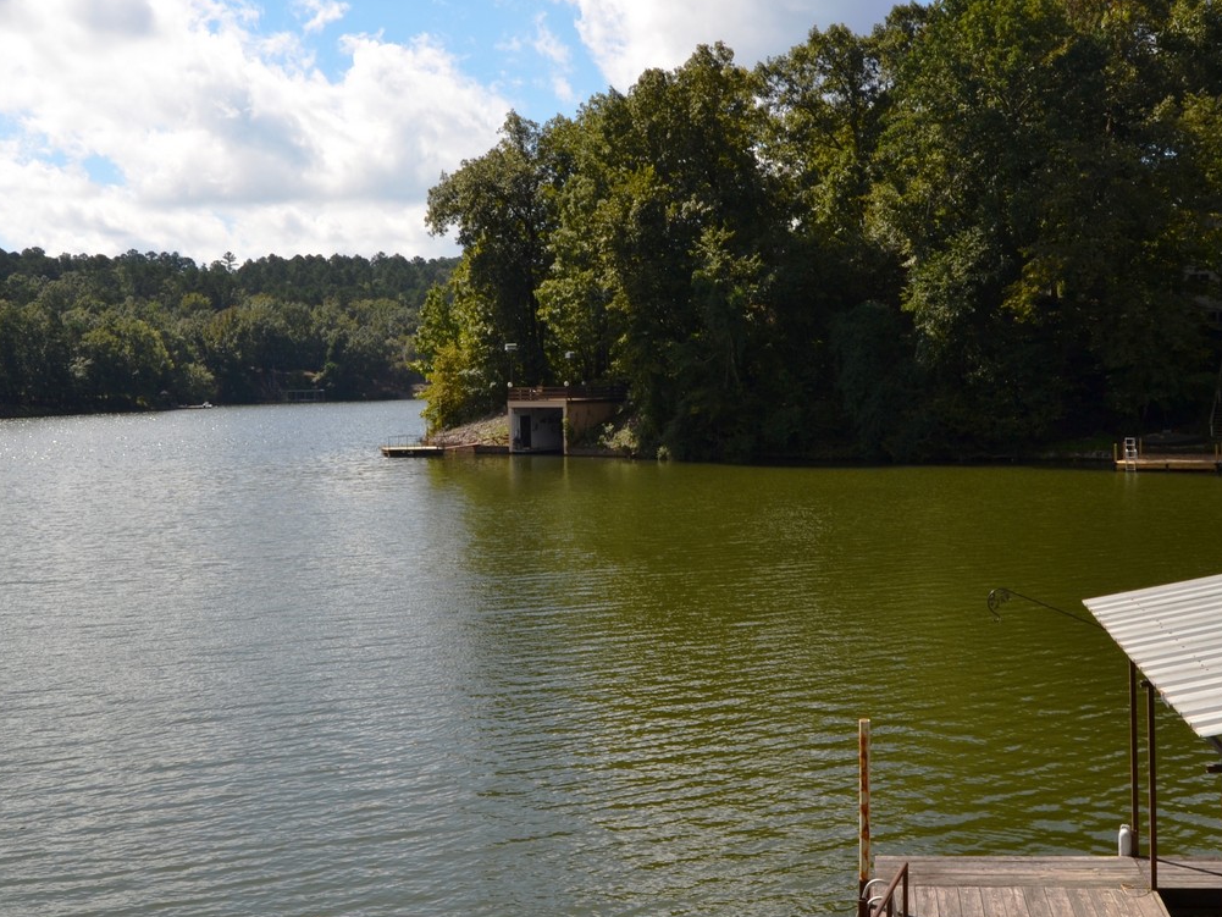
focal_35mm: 42
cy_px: 377
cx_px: 606
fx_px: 1483
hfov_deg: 44.8
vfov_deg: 34.3
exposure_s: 1/200
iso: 100
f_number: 10
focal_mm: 18
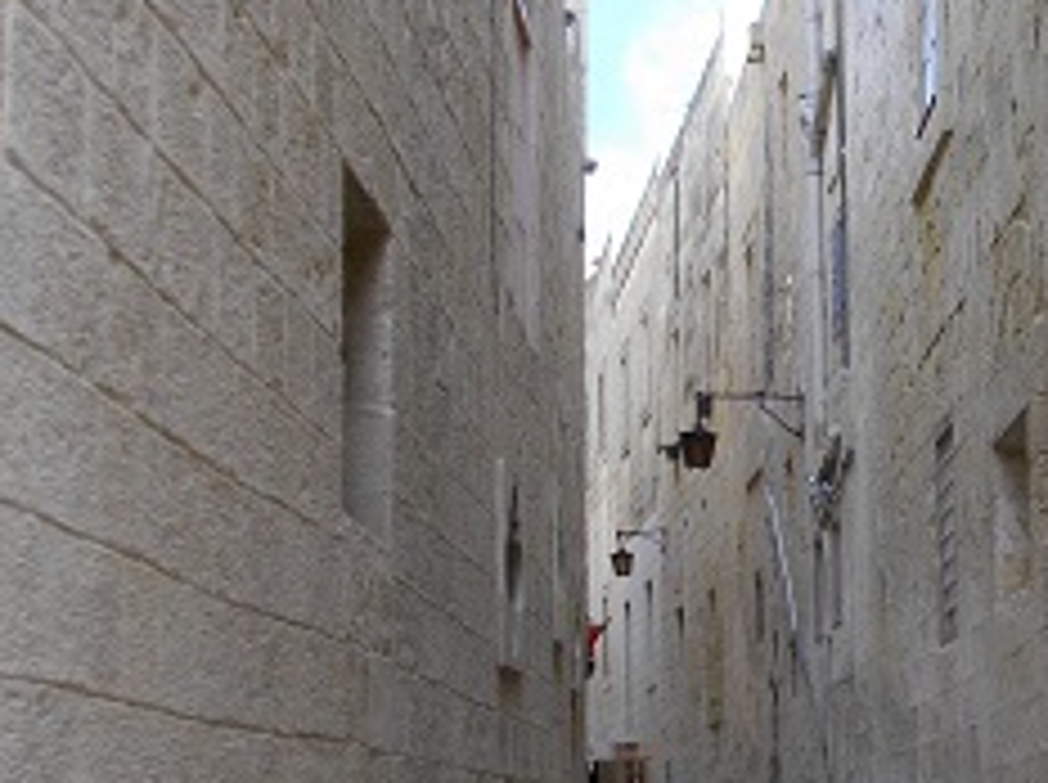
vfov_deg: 18.3
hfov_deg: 23.7
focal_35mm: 80
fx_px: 2418
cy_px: 594
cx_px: 958
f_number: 2.9
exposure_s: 1/200
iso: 100
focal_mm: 5.7
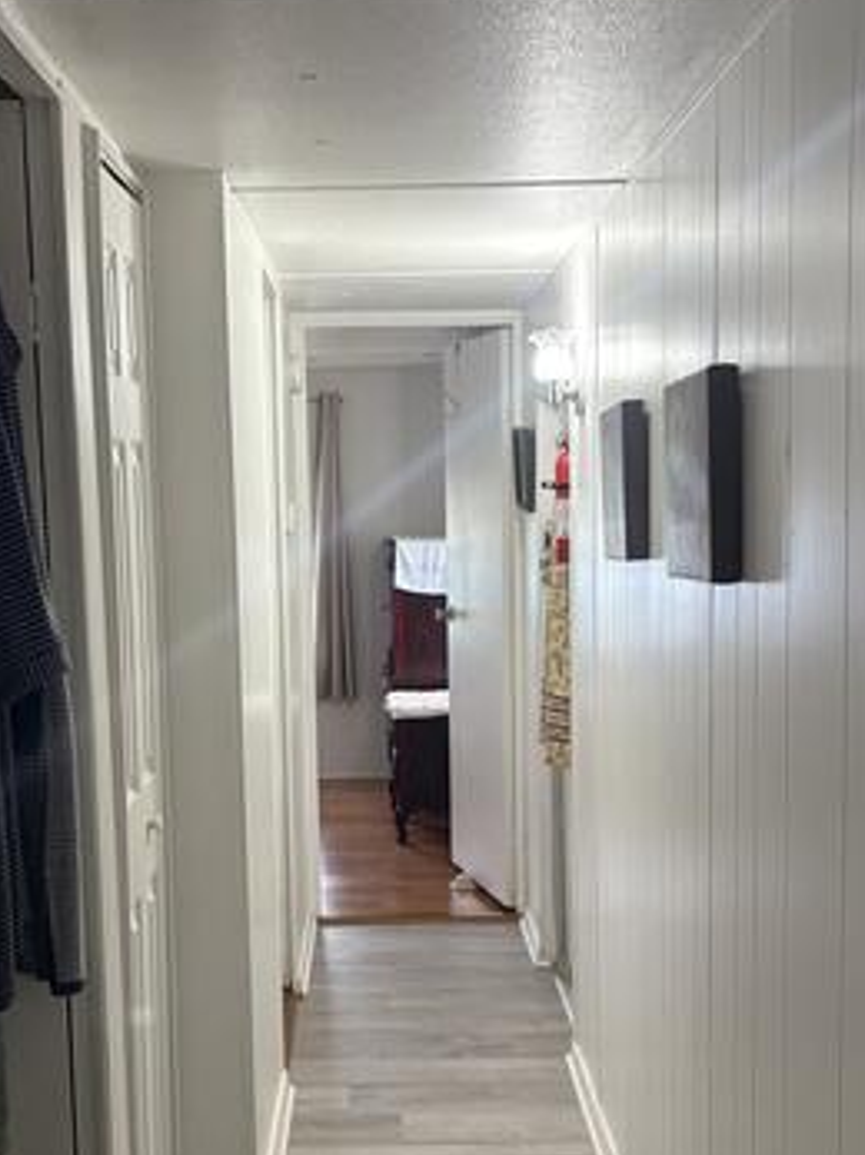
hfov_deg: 32.1
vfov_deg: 41.9
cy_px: 682
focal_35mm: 45
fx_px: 1500
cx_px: 346
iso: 200
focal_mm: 5.96
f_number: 1.6
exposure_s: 1/60
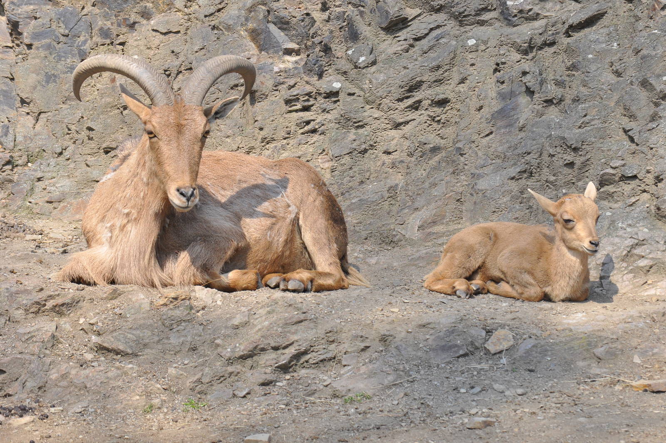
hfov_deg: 9.5
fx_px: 4019
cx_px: 333
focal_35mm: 218
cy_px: 222
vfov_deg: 6.3
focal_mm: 145
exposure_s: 1/750
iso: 800
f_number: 11
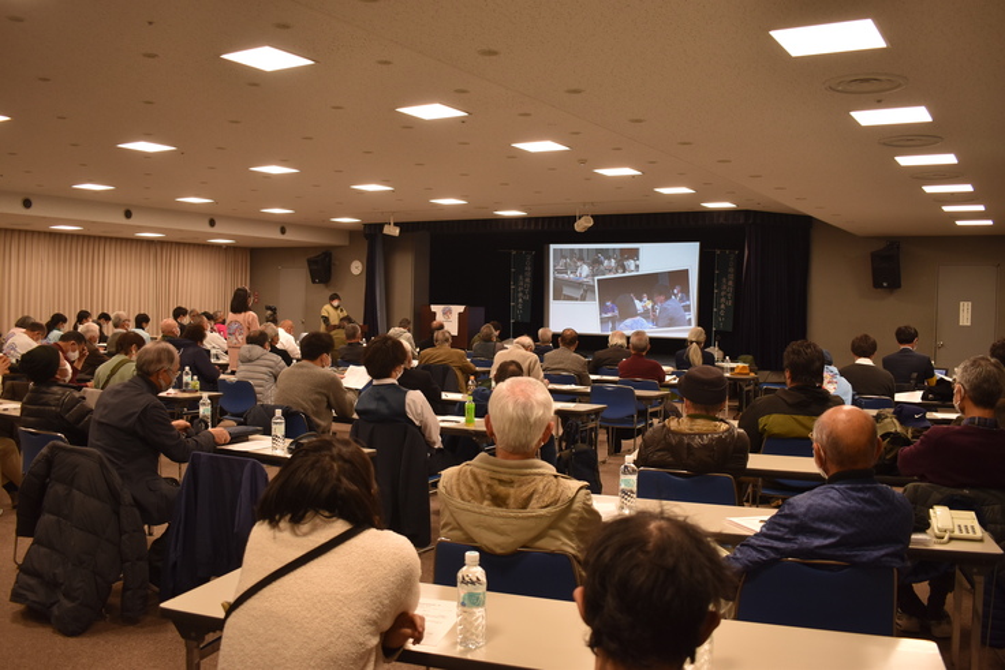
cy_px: 335
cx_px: 502
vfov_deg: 40.0
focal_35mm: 33
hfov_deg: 57.2
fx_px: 921
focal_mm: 22
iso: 400
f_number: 4
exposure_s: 1/60
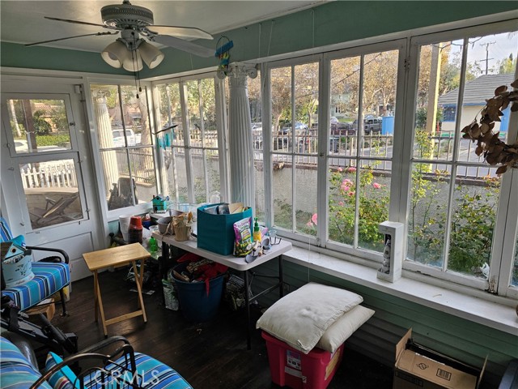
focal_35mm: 23
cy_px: 194
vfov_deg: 58.9
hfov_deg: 73.9
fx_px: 344
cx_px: 259
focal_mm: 6.3
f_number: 1.7
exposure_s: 1/120
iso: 20
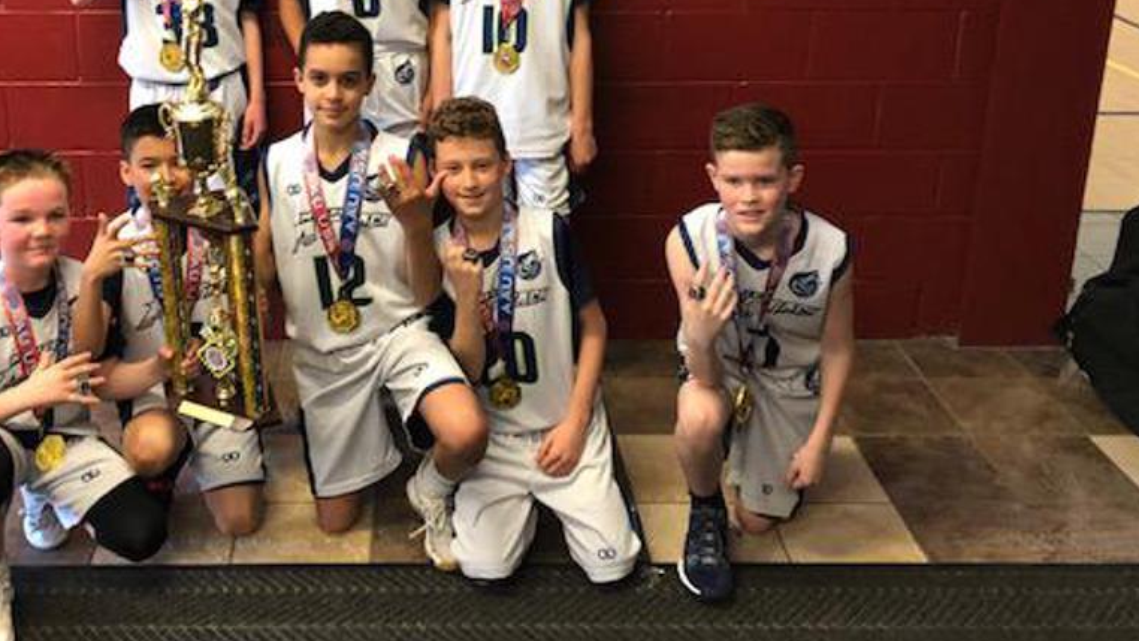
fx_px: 1239
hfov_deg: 48.9
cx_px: 426
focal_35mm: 41
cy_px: 148
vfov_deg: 28.5
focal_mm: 3.99
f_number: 1.8
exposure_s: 1/15
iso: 80
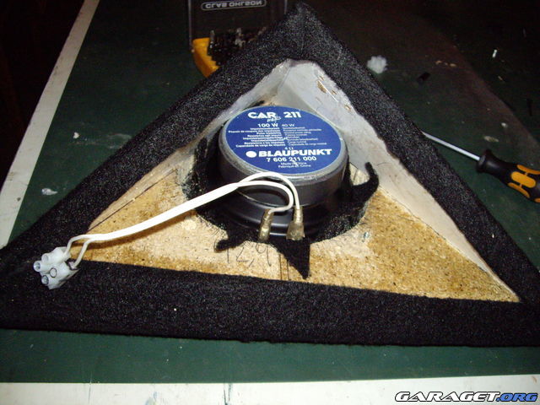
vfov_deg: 37.7
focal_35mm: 38
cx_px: 270
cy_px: 202
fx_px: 593
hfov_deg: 49.0
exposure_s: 1/40
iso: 400
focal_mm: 6.2
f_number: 2.7
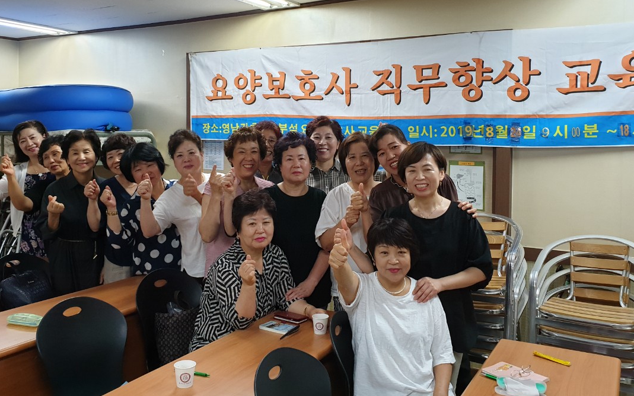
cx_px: 319
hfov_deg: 58.1
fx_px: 570
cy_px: 144
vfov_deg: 38.0
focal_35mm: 33
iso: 250
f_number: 2.4
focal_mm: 4.3
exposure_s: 1/60.2
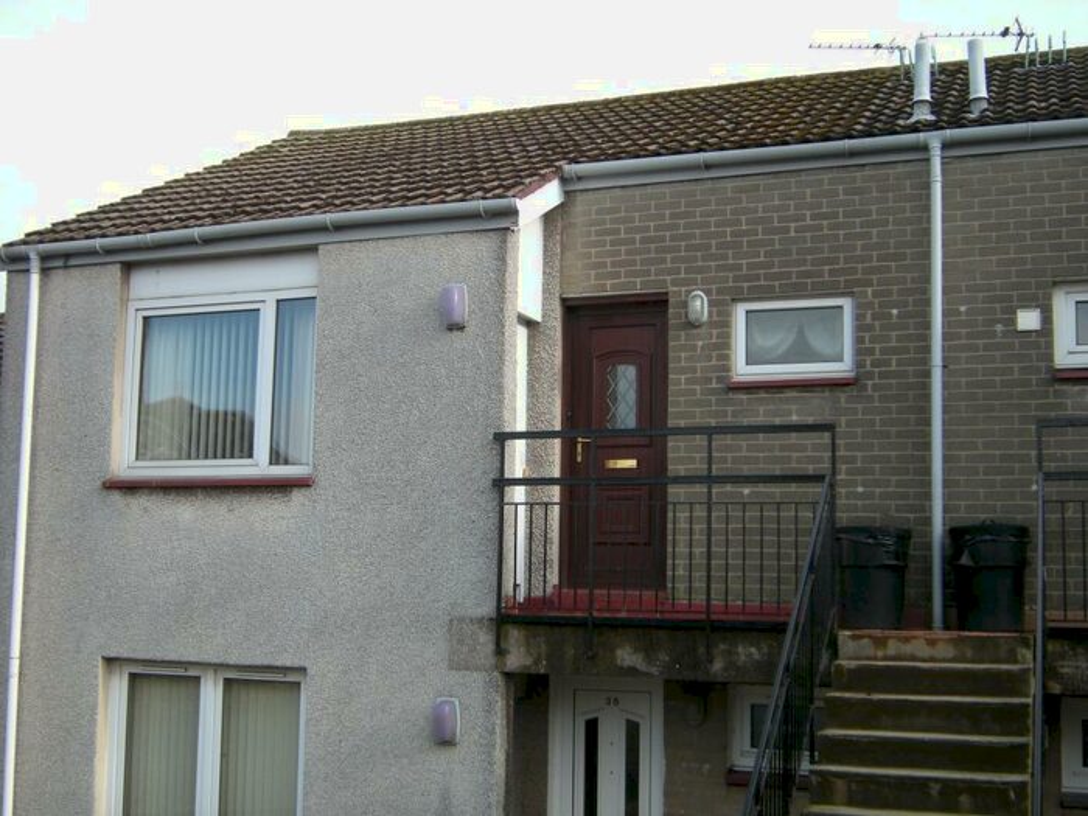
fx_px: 1414
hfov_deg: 42.1
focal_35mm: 45
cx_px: 544
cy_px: 408
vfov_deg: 32.2
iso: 64
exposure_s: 1/198
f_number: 3.5
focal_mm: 7.5
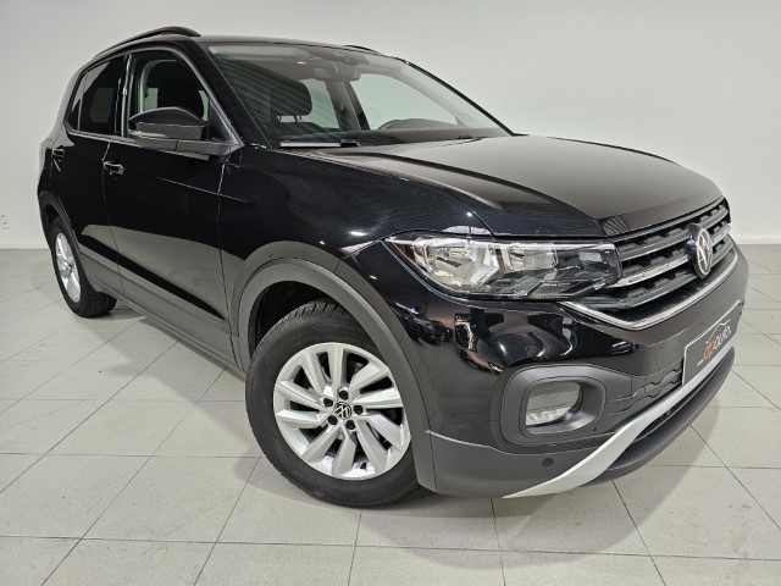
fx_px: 519
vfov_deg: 58.9
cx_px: 390
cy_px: 293
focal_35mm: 23
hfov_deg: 73.9
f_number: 1.7
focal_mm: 6.3
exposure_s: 1/180
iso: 160
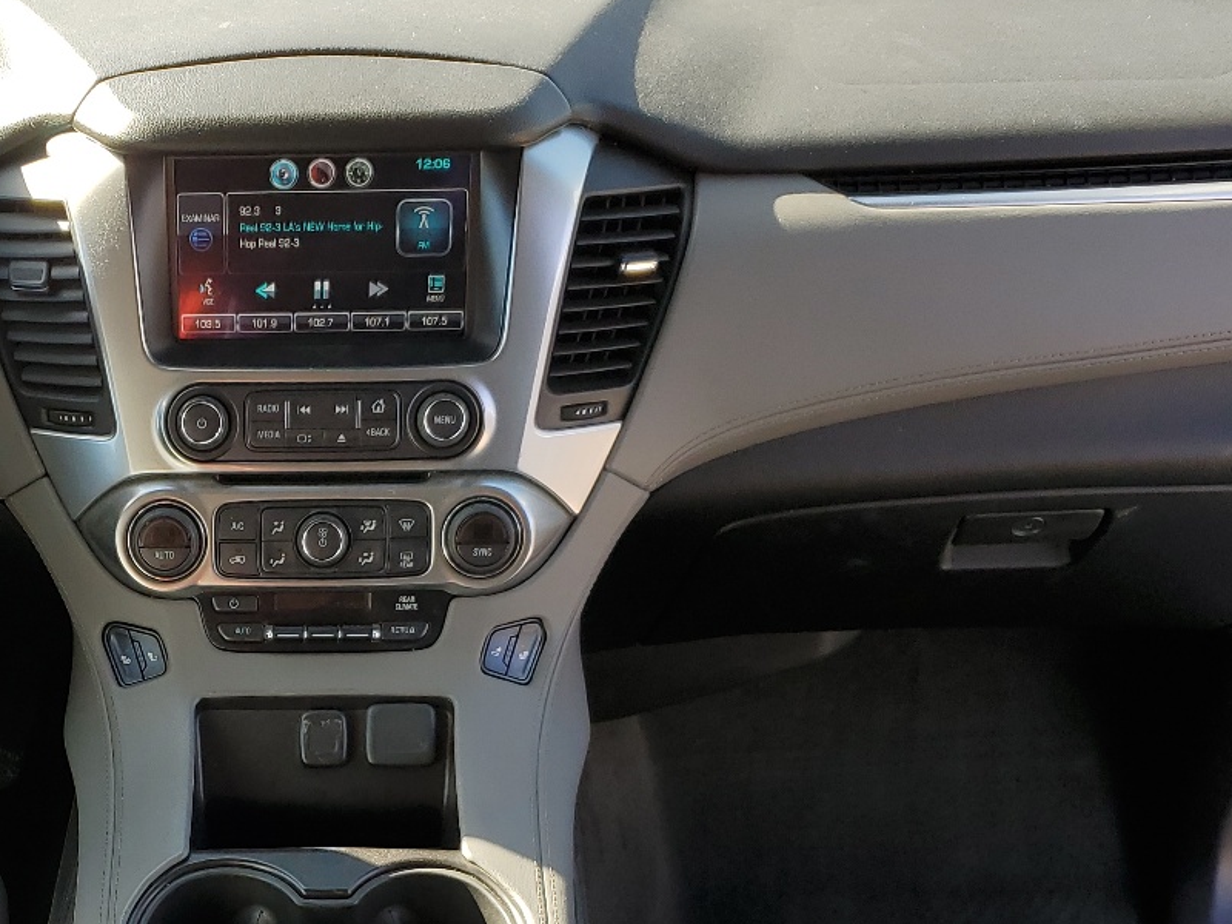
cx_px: 245
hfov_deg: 35.6
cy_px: 832
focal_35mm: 52
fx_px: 1851
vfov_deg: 27.1
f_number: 1.5
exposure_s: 1/323
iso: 50
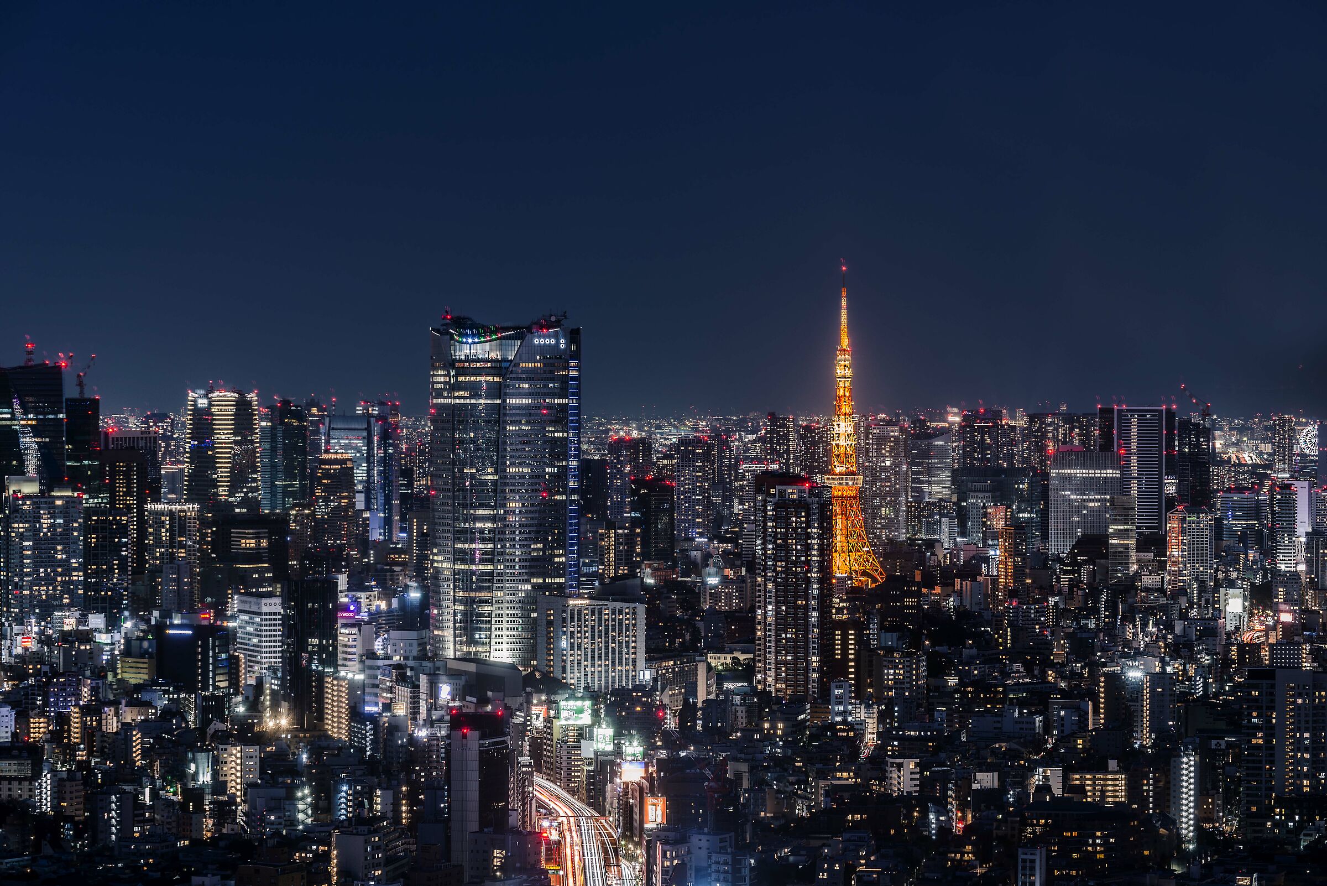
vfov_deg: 13.4
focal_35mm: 102
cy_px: 443
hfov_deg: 20.0
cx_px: 664
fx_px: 3761
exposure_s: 15
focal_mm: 102
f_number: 8
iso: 100
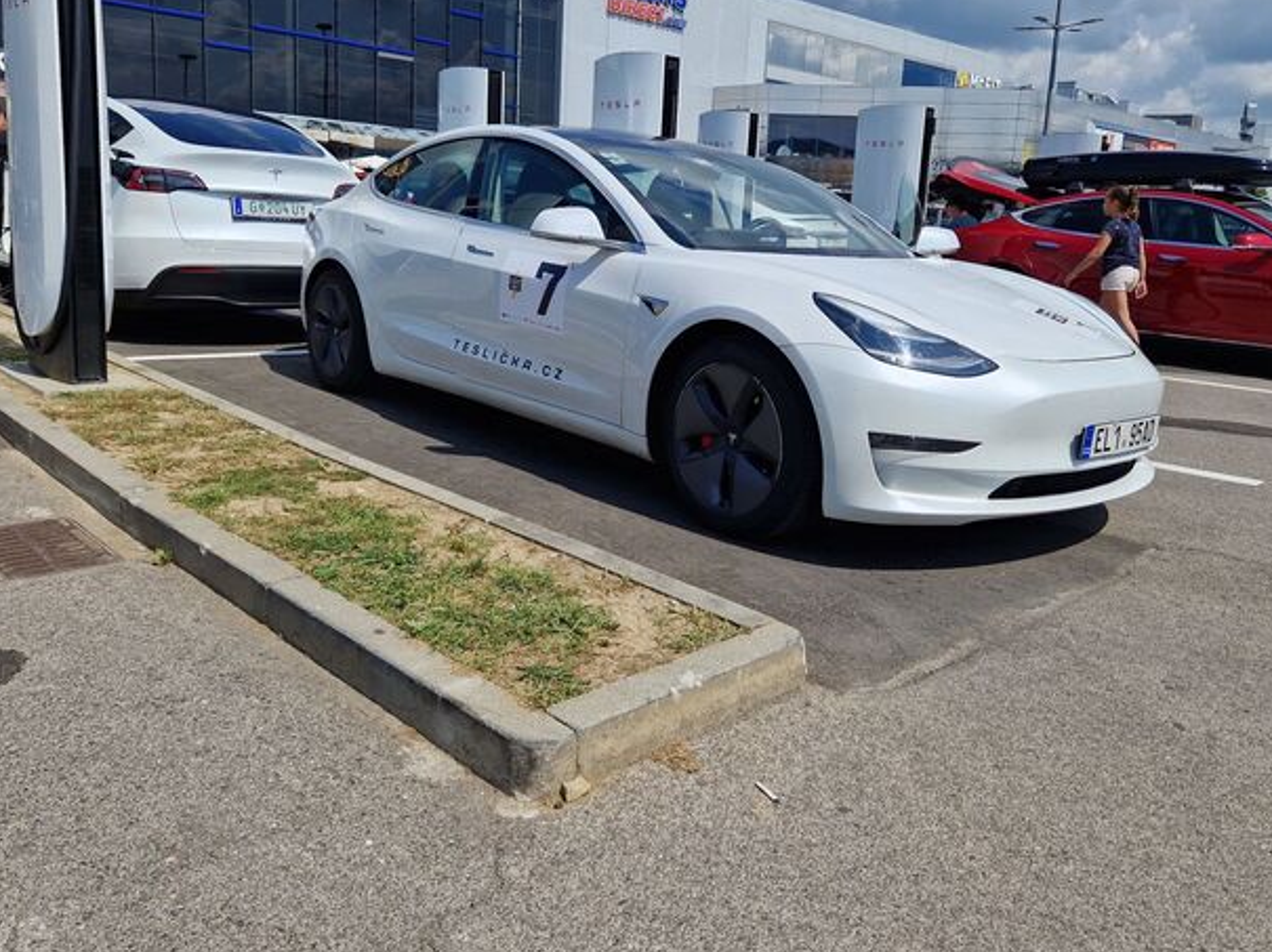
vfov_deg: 49.5
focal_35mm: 28
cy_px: 399
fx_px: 1028
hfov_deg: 63.5
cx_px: 618
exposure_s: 1/2840
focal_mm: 5.4
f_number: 1.8
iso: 50
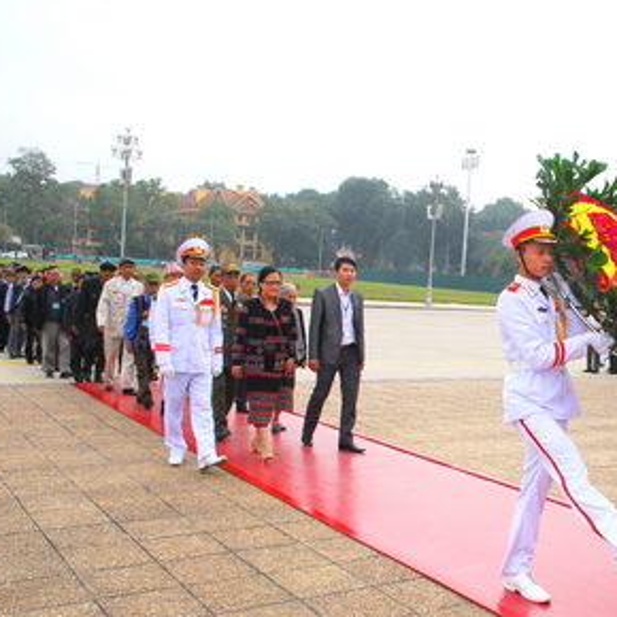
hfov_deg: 36.8
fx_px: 887
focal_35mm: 44
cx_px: 506
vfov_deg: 38.3
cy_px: 344
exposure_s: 1/200
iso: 400
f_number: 9
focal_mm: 20
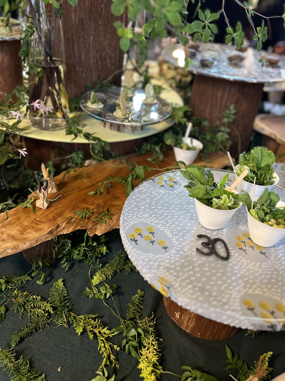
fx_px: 351
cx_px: 129
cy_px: 177
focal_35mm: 32
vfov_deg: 56.8
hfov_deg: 44.1
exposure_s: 1/33
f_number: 1.5
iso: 400
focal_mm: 5.7
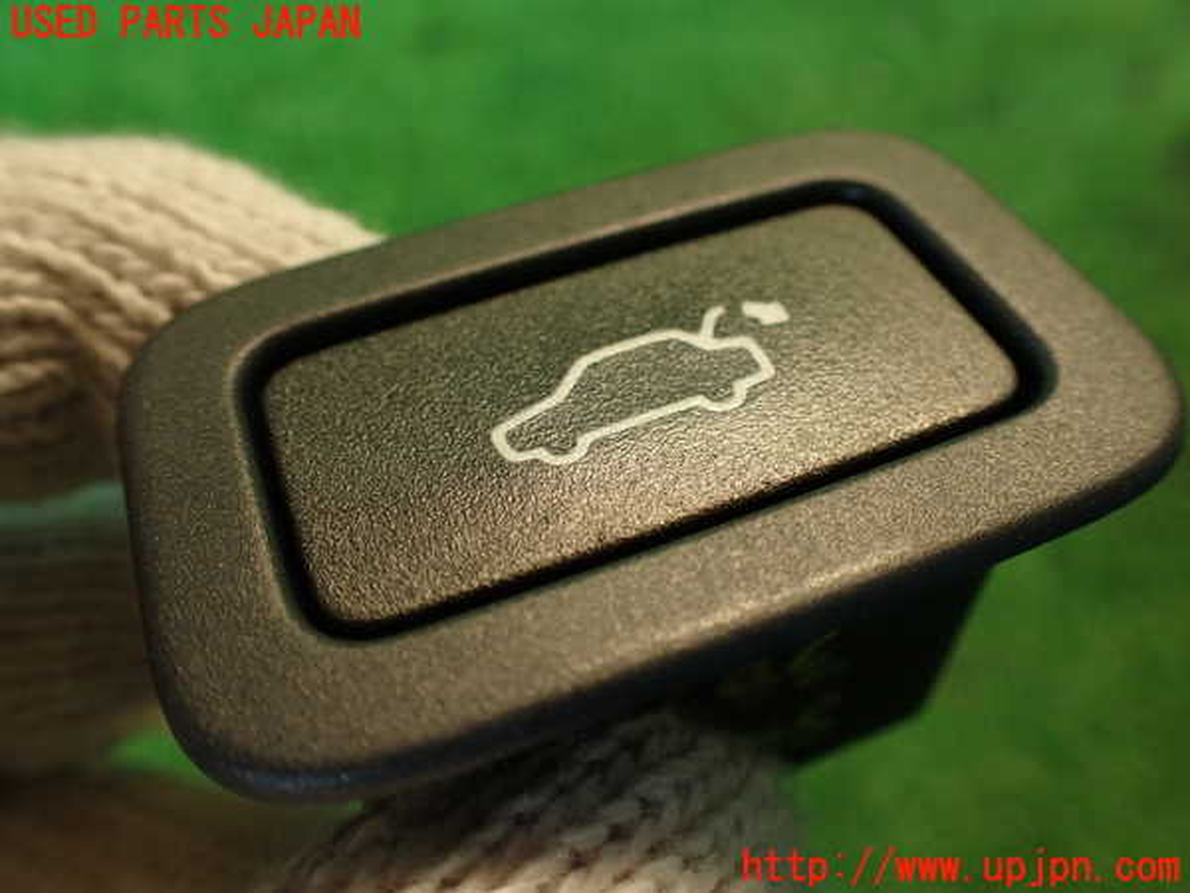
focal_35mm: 30
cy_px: 446
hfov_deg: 60.0
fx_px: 1031
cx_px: 595
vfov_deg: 46.8
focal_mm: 5.4
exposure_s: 1/40
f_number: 2.3
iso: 200
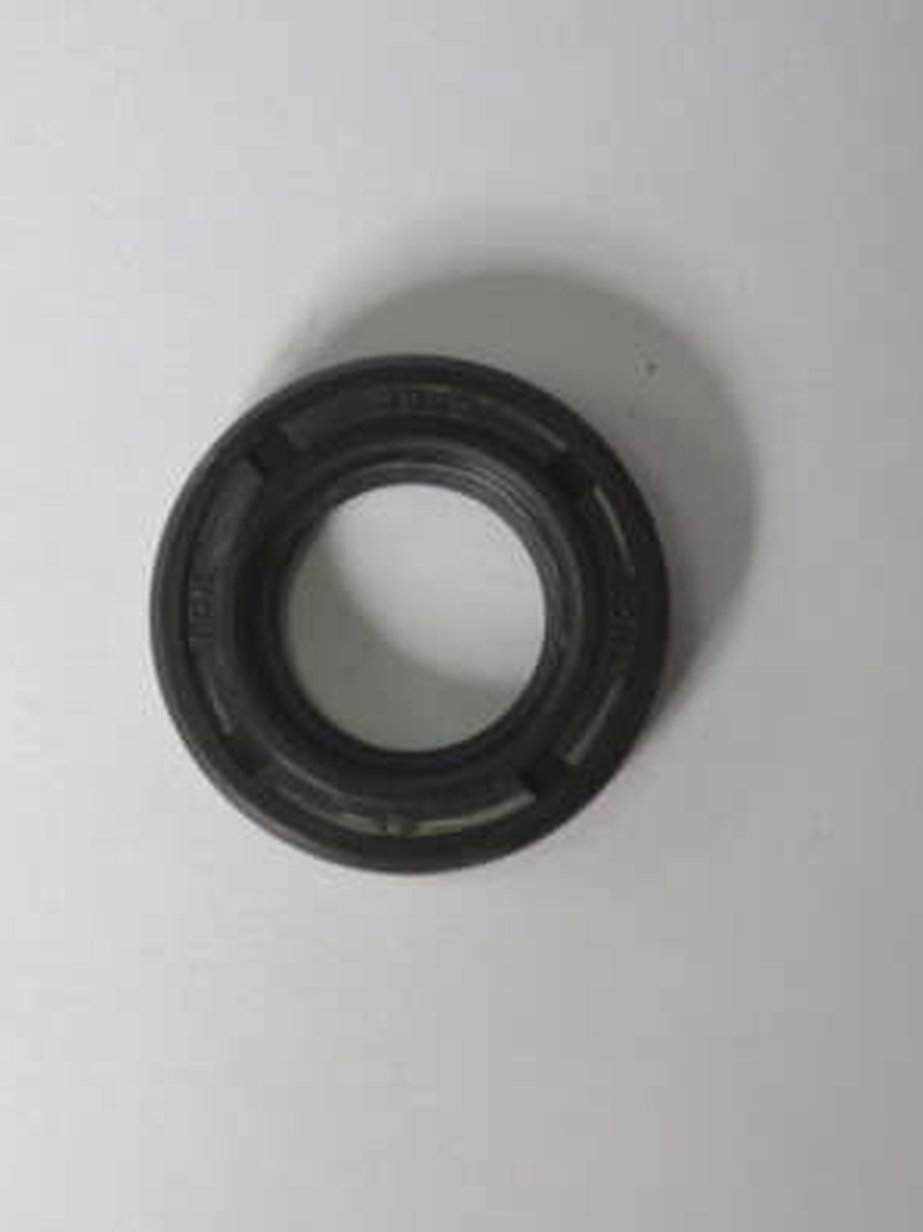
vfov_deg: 11.4
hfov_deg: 8.5
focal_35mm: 174
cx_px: 449
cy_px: 616
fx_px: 6193
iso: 800
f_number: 8
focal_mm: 80
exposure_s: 1/30
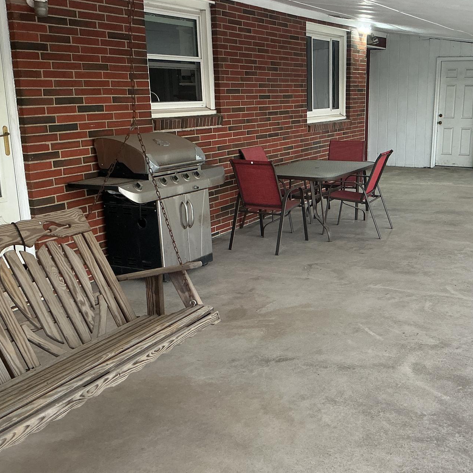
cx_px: 329
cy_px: 261
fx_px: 634
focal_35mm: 41
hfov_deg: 40.2
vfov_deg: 40.9
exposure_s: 1/120
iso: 64
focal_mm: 3
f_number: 1.8
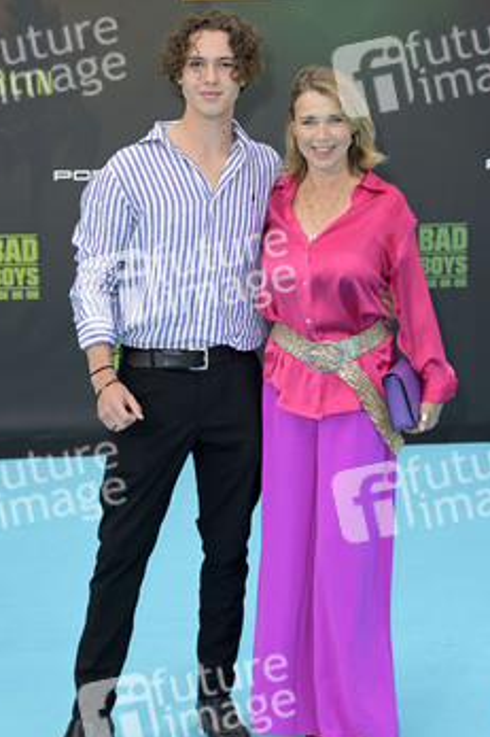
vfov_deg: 22.6
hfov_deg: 15.2
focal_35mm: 90
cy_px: 387
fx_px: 1839
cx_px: 248
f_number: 5.6
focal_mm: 78
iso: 320
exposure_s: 1/200
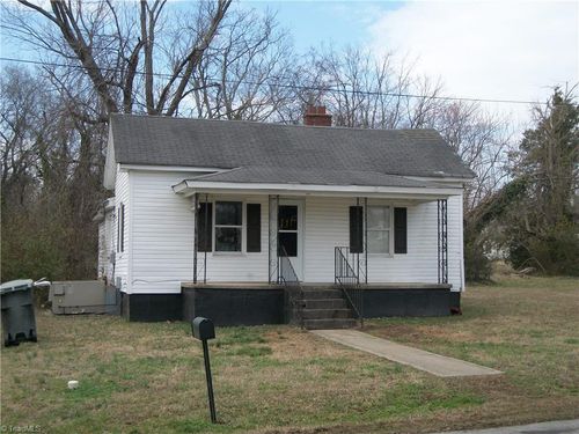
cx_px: 290
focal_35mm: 50
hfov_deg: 38.2
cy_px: 217
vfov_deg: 29.1
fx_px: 836
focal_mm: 8.8
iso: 80
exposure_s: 1/640
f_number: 3.6
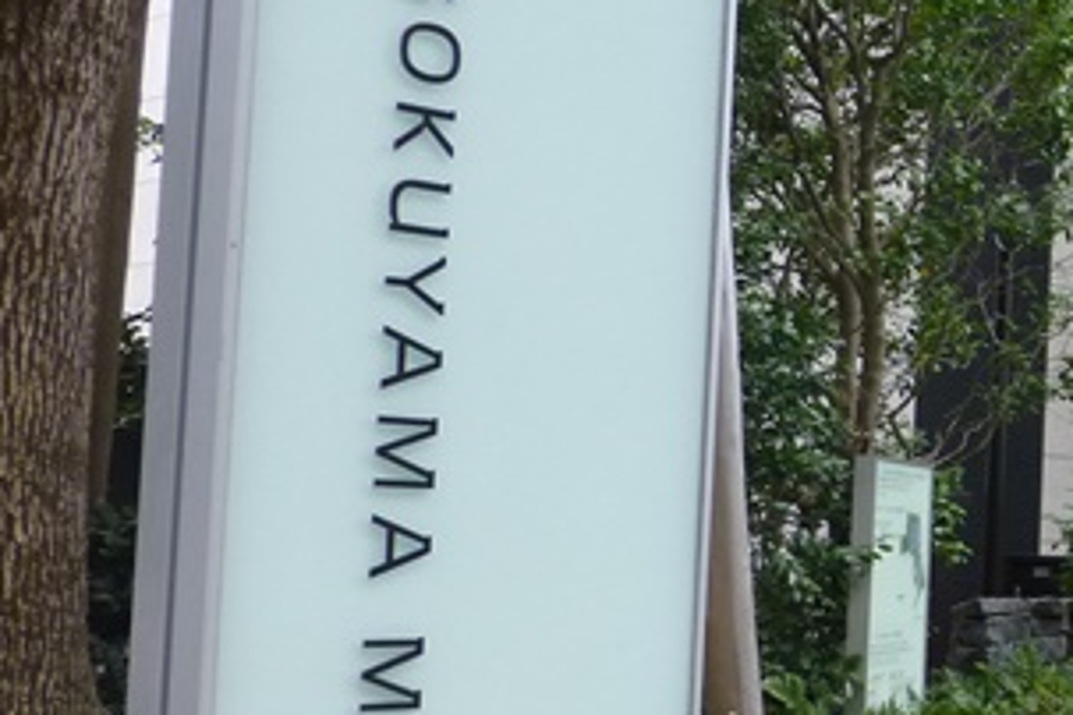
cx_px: 1388
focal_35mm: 66
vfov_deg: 20.6
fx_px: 1967
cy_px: 432
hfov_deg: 26.1
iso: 200
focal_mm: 4.3
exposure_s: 1/60
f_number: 3.3
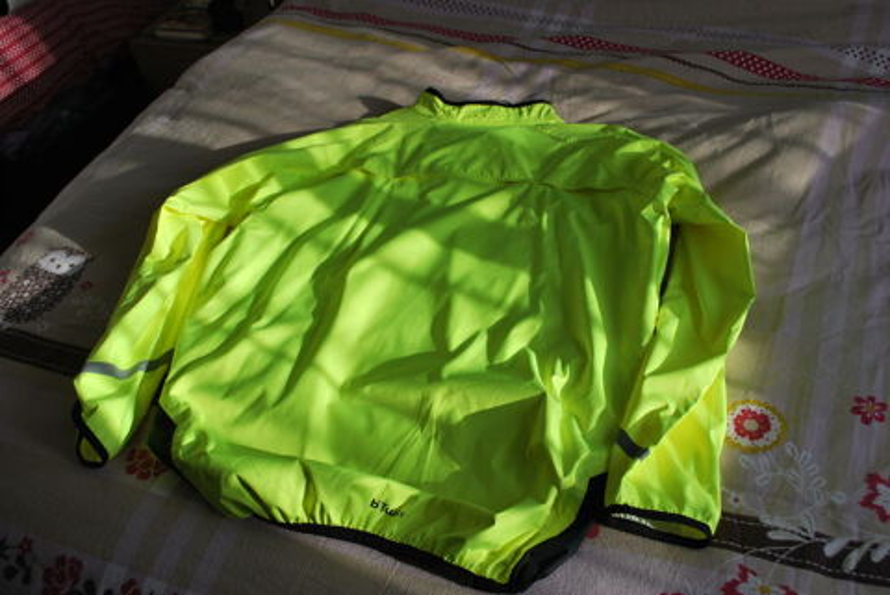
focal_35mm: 36
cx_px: 445
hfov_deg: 53.1
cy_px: 298
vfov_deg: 36.9
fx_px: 891
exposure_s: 1/125
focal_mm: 24
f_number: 5.6
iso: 100
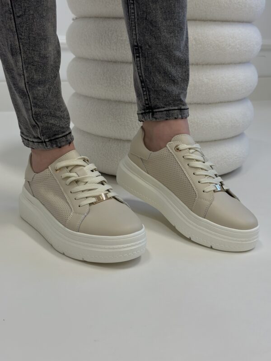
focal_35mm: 48
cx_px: 136
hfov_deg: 30.3
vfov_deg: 39.7
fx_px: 501
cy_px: 180
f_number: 1.78
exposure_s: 1/100
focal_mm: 6.86
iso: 80
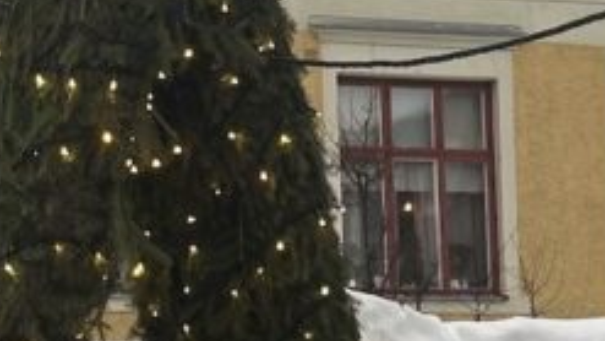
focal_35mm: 217
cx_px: 39
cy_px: 594
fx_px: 3482
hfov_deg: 9.9
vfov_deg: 5.5
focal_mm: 6.86
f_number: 1.78
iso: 64
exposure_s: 1/100
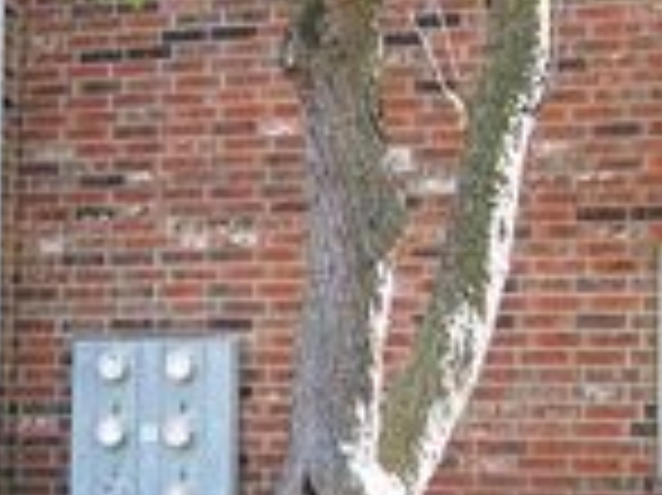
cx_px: -27
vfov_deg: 11.5
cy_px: 299
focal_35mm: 129
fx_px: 2465
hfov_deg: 15.0
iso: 80
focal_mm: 6.3
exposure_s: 1/100
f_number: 2.8
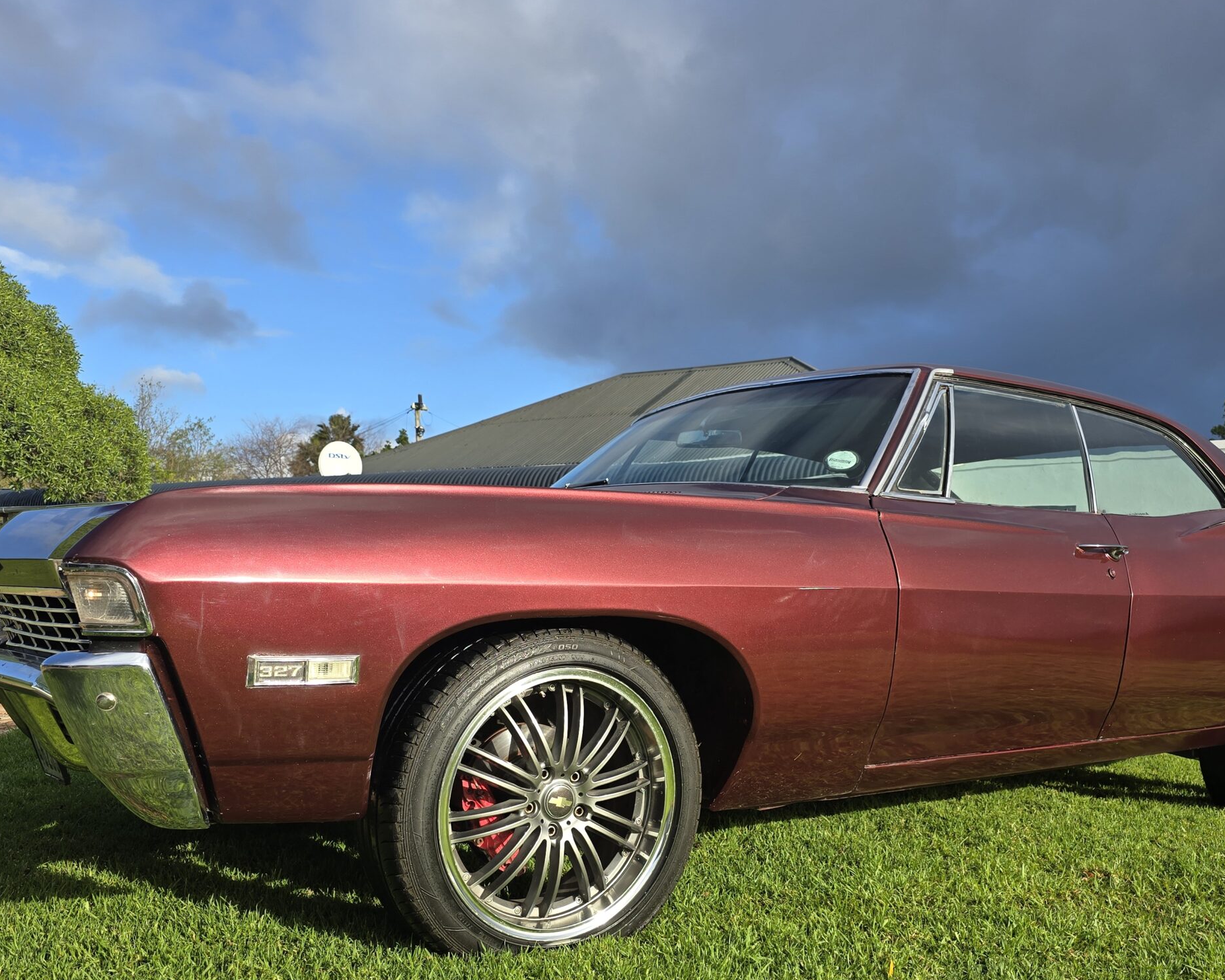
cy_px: 618
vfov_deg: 46.7
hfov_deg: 57.1
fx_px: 1124
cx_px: 674
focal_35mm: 31
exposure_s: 1/519
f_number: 1.7
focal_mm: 6.3
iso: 12
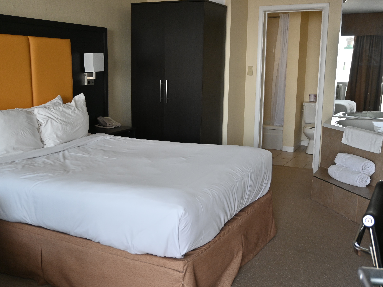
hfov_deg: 47.0
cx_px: 179
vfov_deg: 36.1
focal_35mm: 40
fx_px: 440
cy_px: 143
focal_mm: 24.5
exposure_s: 1/200
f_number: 4.2
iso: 400
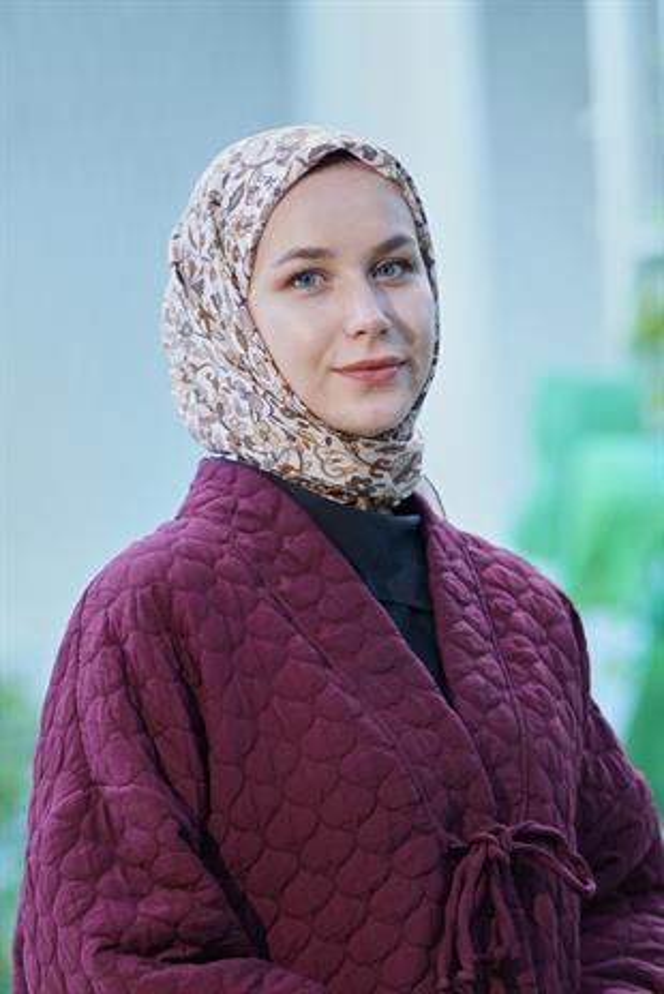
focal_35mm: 115
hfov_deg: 11.9
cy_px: 497
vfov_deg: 17.8
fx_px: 3177
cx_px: 332
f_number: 2.8
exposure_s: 1/200
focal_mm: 115
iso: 640
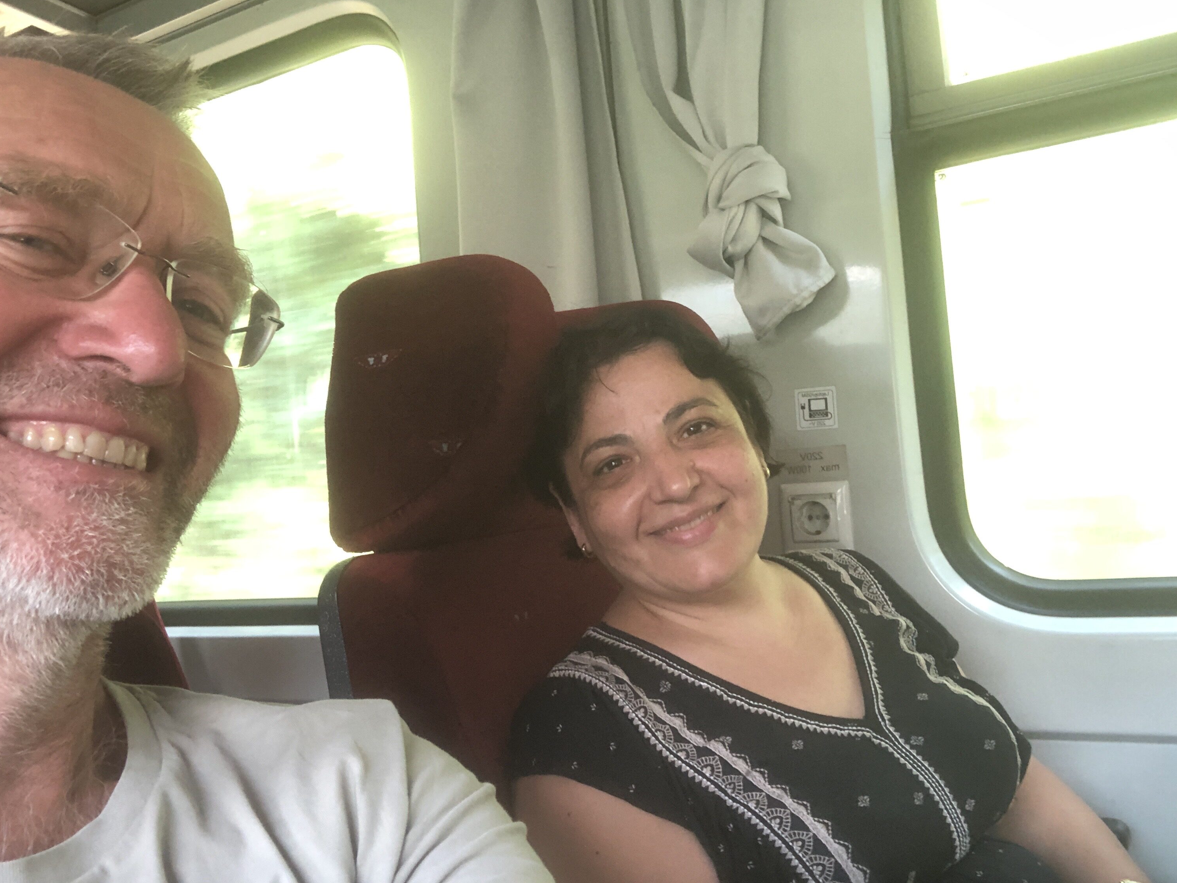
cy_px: 433
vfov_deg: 42.9
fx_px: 1122
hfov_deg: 55.4
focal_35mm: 33
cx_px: 583
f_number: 2.2
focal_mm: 2.87
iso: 160
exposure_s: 1/60
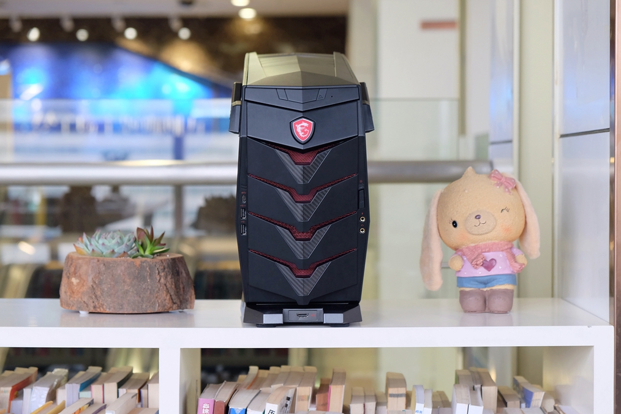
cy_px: 207
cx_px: 310
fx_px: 1432
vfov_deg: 16.5
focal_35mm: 83
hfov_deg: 24.5
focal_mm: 55
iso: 640
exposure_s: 1/25
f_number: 4
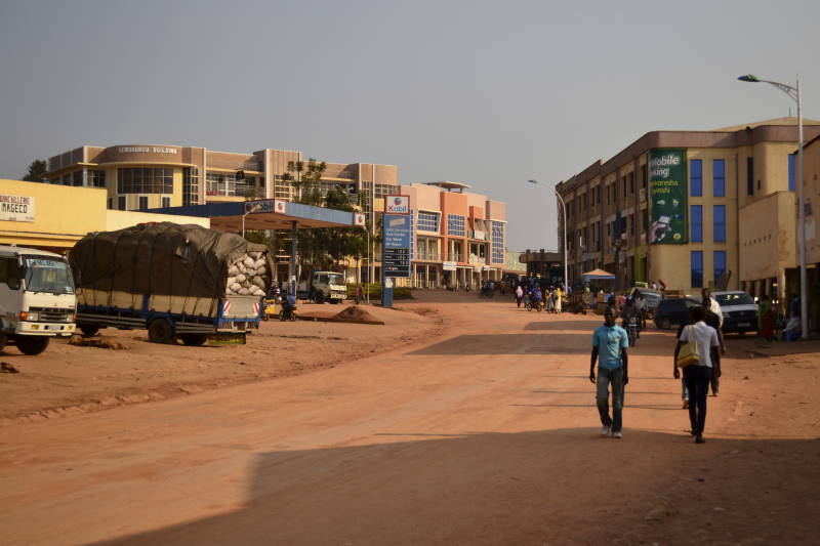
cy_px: 273
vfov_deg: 25.7
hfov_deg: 37.9
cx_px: 410
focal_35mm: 52
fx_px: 1196
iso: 200
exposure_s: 1/1000
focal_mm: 35
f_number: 5
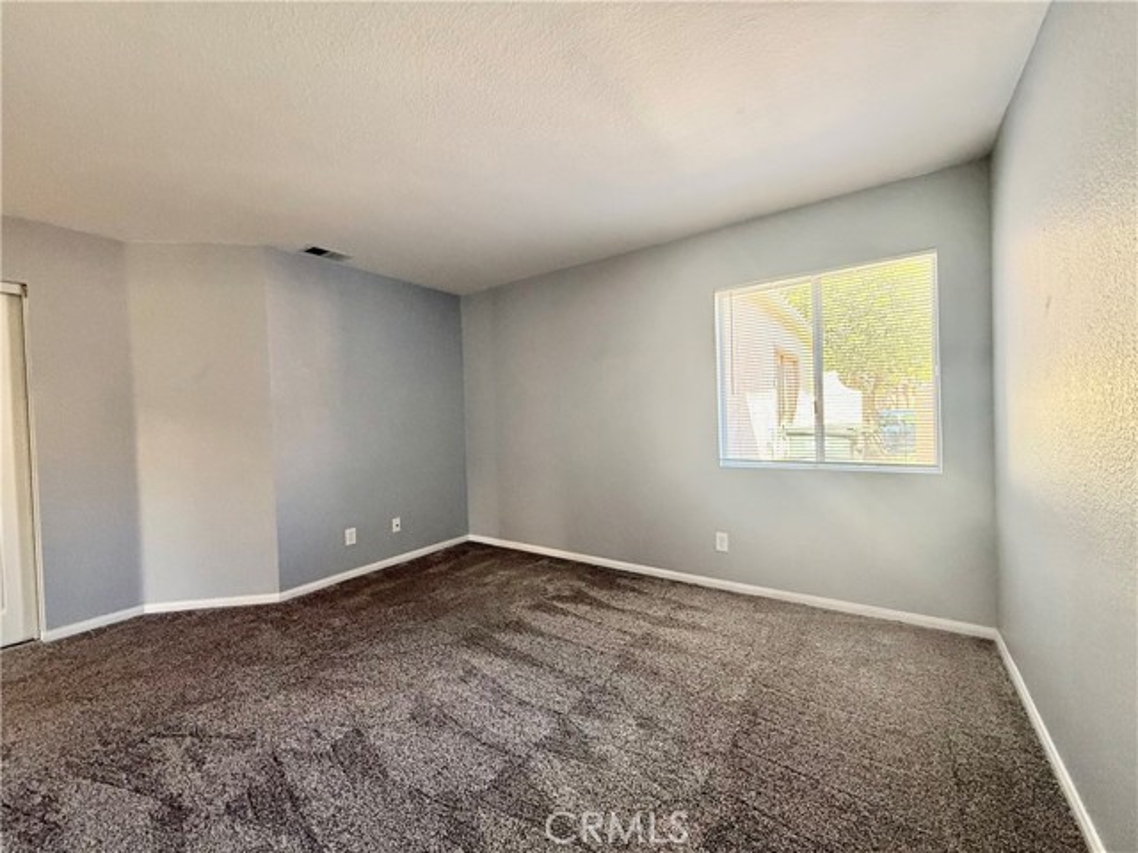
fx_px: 460
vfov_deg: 85.7
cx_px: 569
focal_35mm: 14
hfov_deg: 102.1
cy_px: 426
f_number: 2.2
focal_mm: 2.22
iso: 320
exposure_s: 1/63
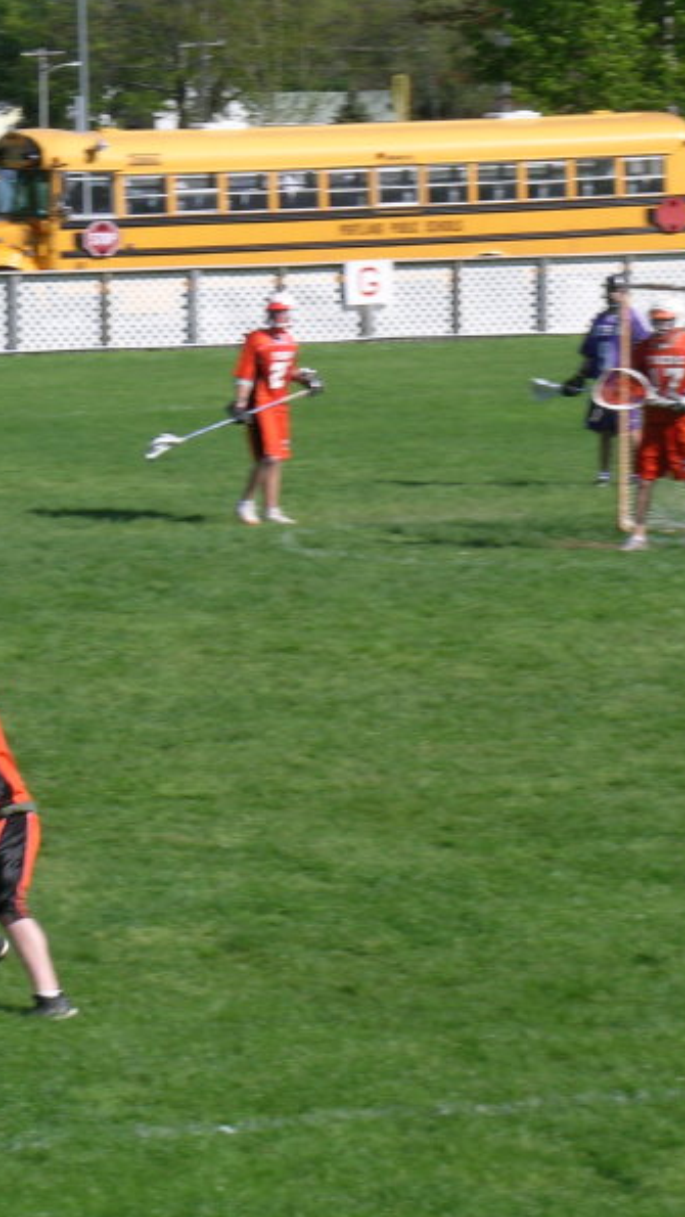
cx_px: 86
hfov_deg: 7.1
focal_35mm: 170
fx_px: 5486
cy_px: 605
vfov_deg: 12.7
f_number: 7.3
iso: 50
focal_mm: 24
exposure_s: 1/187
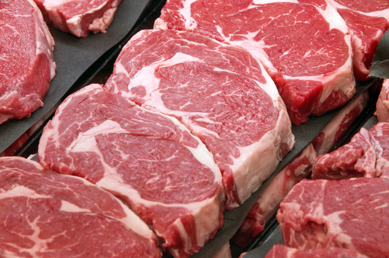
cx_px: 194
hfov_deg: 9.2
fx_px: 2428
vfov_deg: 6.1
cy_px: 129
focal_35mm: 225
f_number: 14
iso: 200
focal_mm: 150
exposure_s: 1/6
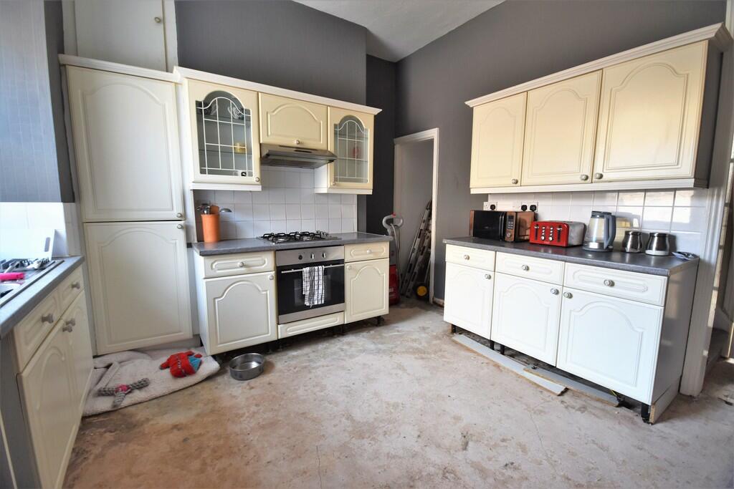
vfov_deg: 77.3
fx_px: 306
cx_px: 367
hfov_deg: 100.4
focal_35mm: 15
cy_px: 244
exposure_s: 1/60
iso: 500
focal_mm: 10
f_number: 4
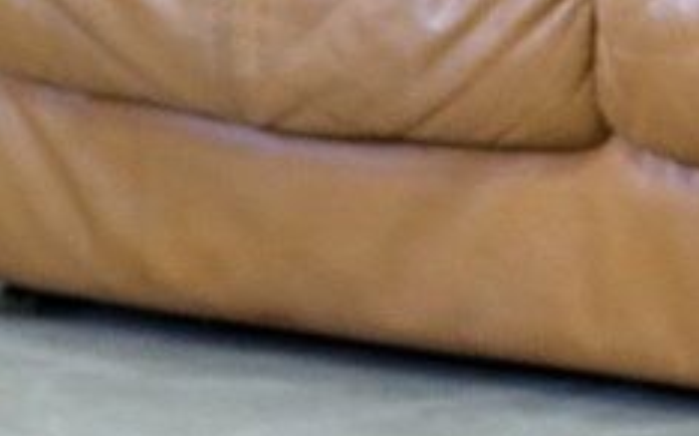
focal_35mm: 244
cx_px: 941
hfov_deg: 8.5
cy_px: -146
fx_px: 4646
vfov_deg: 5.3
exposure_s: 1/42
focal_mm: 29.2
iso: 3200
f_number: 4
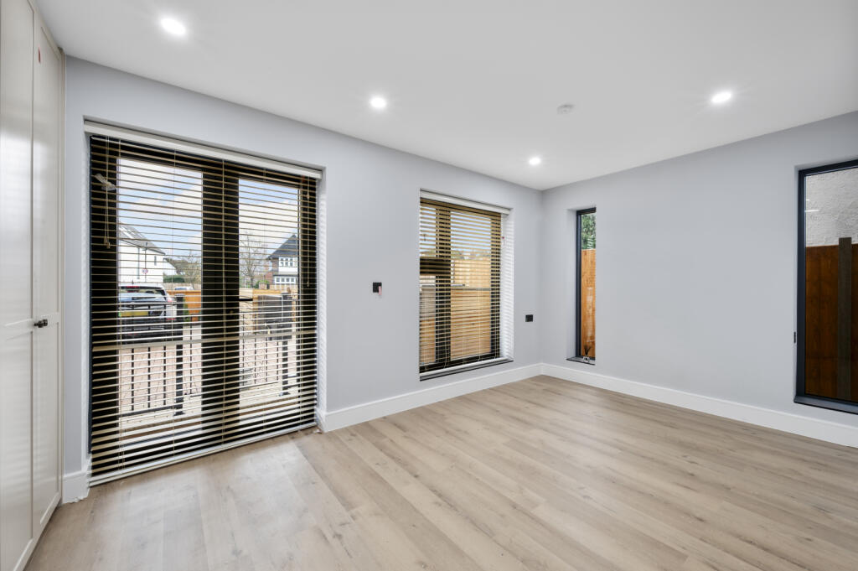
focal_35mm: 14
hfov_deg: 104.3
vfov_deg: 81.1
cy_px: 286
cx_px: 429
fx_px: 333
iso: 200
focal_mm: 14
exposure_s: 1.3
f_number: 16
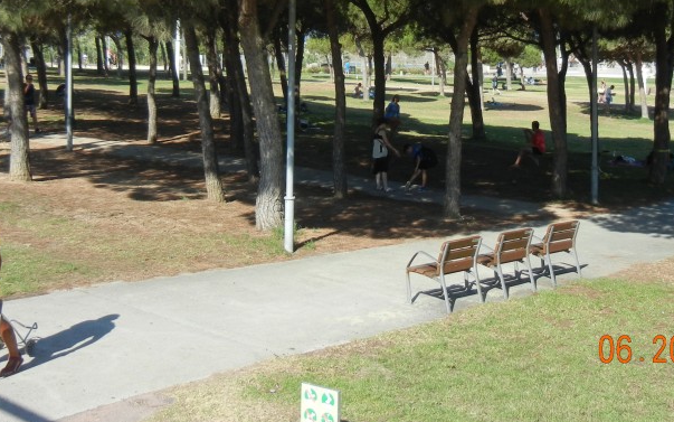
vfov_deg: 23.1
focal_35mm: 54
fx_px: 992
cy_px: 9
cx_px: 378
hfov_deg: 37.5
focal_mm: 5.4
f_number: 3.5
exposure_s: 1/951
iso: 160
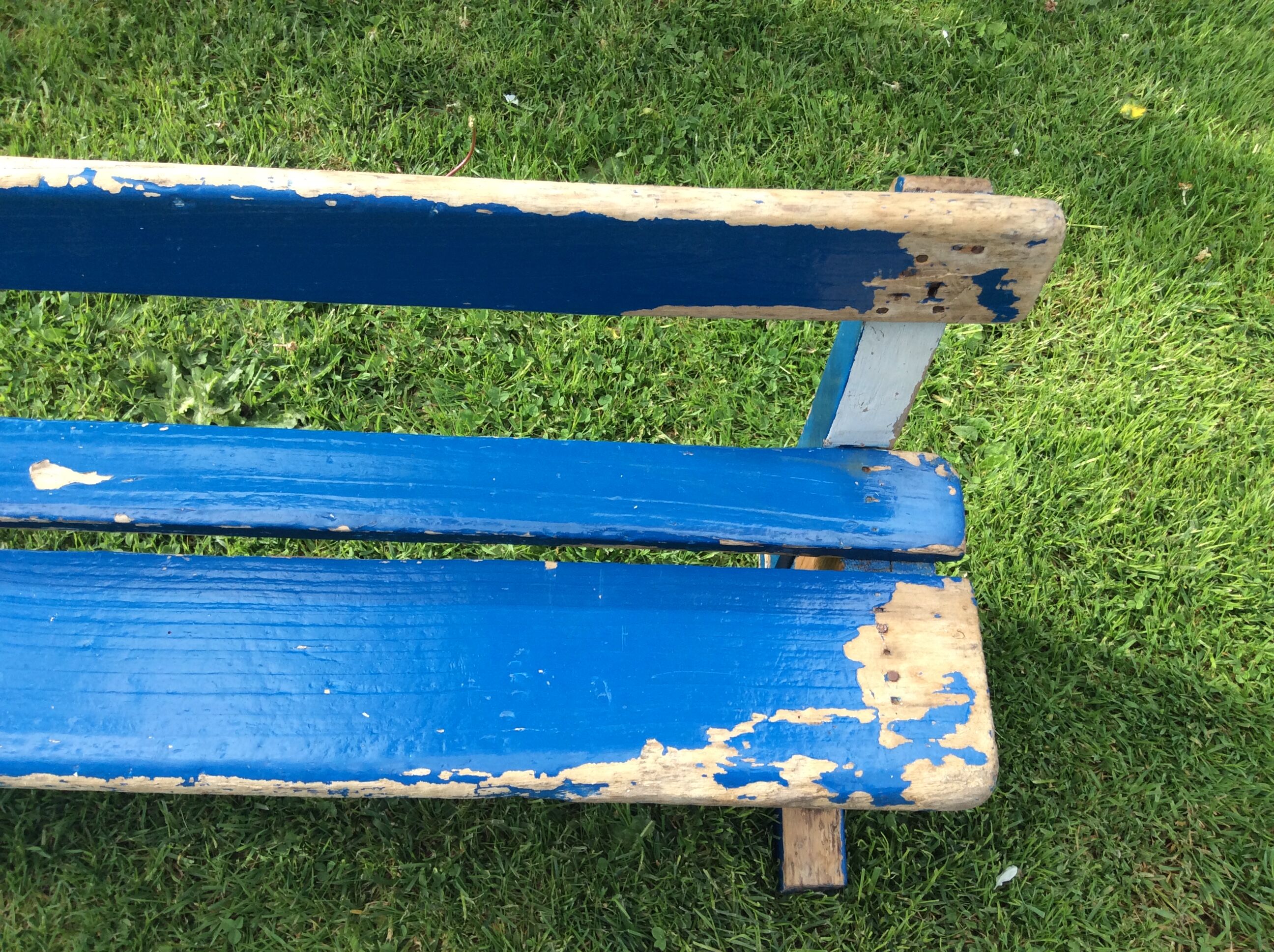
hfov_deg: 56.9
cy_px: 476
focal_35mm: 32
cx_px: 637
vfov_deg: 44.1
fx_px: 1176
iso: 32
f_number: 2.4
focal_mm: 3.3
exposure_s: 1/271
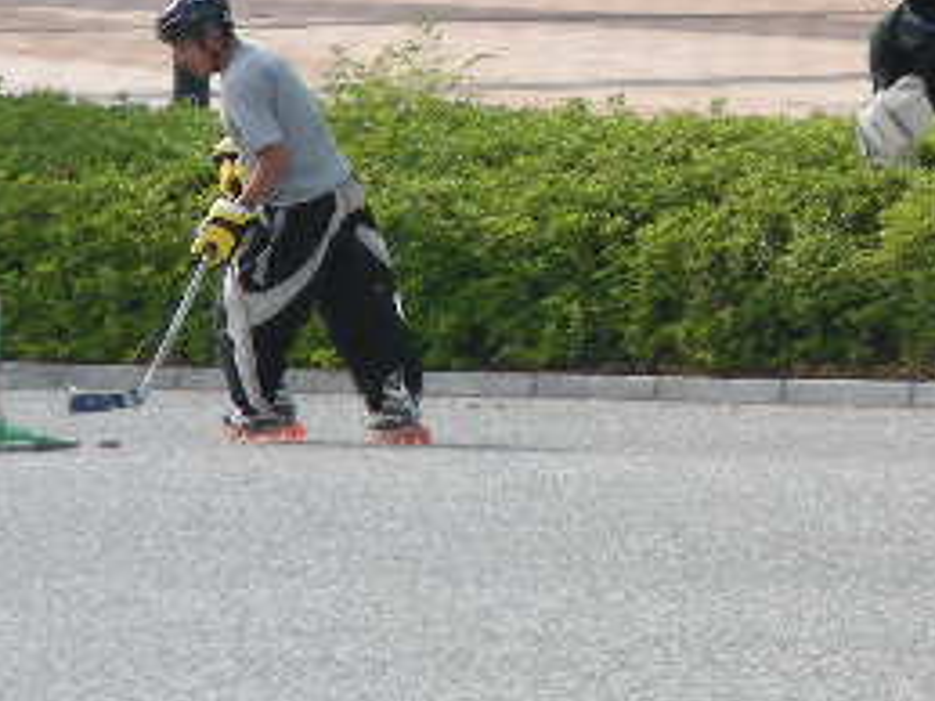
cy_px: 126
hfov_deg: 4.1
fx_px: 13067
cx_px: 942
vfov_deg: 3.1
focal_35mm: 484
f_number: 4
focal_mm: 32.7
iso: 50
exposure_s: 1/250
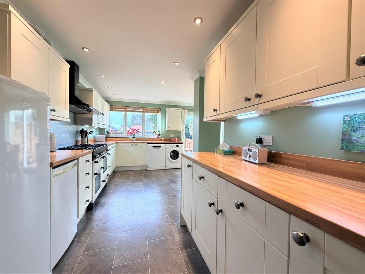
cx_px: 182
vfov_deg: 85.7
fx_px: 148
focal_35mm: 14
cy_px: 137
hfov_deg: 102.1
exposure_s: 1/100
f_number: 2.2
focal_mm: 2.22
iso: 160
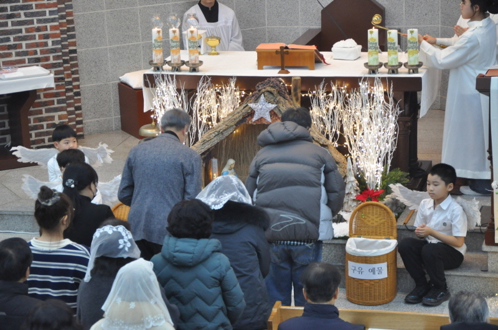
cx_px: 249
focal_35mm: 112
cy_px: 165
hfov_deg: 18.2
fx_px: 1554
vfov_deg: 12.1
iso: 1000
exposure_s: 1/30
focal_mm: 75
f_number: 5.3
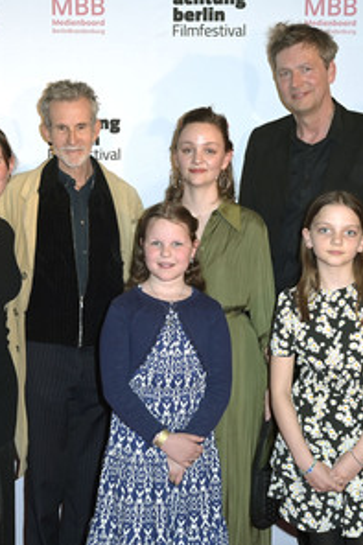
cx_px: 126
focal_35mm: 61
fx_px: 924
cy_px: 274
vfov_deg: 32.9
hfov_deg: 22.2
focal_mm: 40
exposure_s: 1/200
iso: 640
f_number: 5.6
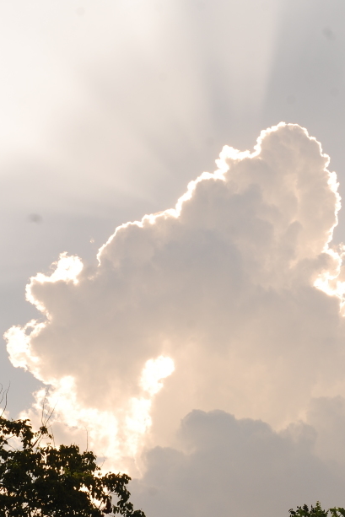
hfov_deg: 12.1
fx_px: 1621
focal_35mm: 113
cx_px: 252
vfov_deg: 18.1
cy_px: 245
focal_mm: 45
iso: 100
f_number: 13
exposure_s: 1/160
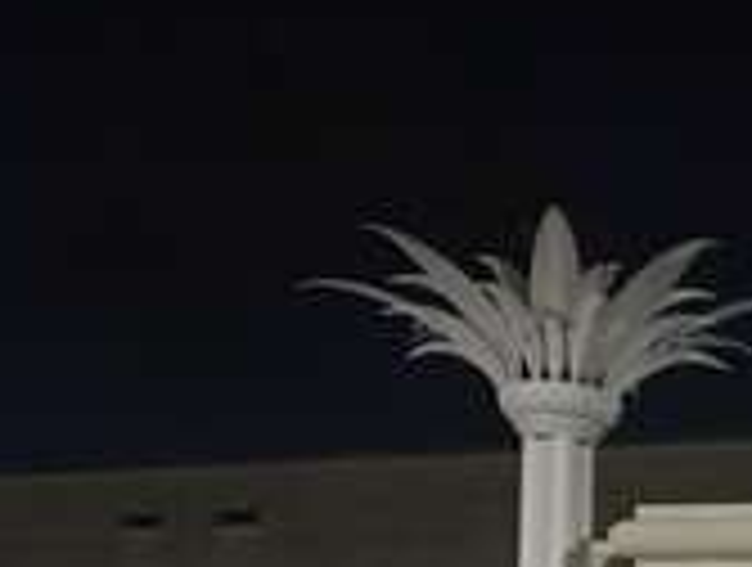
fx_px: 2896
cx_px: 1184
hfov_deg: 13.8
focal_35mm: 133
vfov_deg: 10.5
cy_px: 1026
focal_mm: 4.15
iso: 250
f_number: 2.2
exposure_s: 1/15
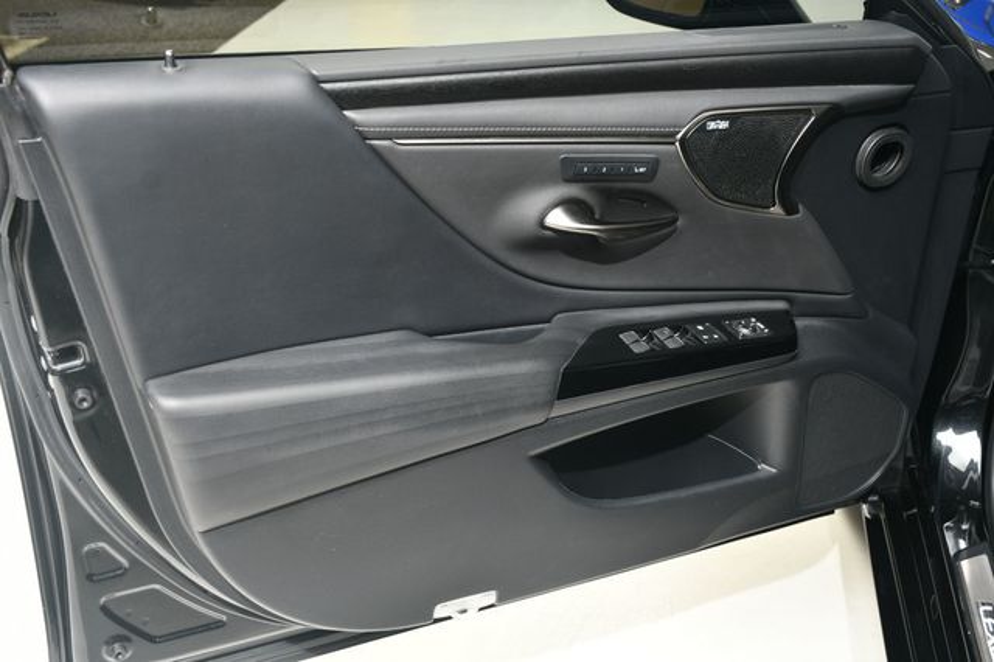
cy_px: 331
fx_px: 1104
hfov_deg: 48.5
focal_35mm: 40
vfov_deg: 33.4
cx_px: 497
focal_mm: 27
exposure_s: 1/160
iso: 100
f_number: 5.6
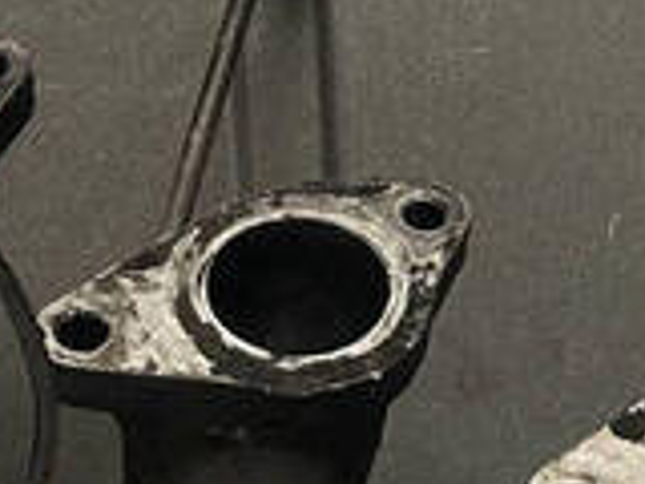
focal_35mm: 76
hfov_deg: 25.5
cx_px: 435
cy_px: 605
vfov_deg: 18.2
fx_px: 1416
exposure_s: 1/50
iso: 50
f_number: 1.7
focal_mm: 3.93
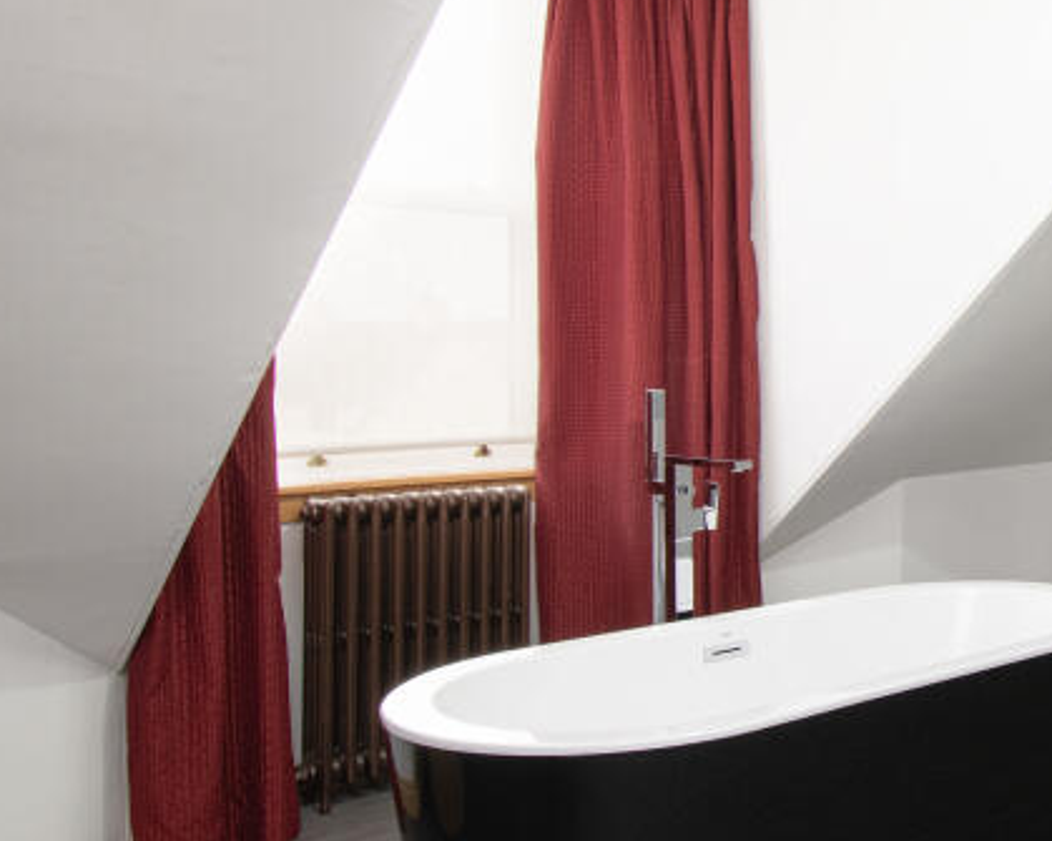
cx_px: 1029
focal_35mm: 39
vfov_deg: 38.1
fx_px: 1214
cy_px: 354
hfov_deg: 41.4
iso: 320
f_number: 9
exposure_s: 1/4
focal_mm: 11.5
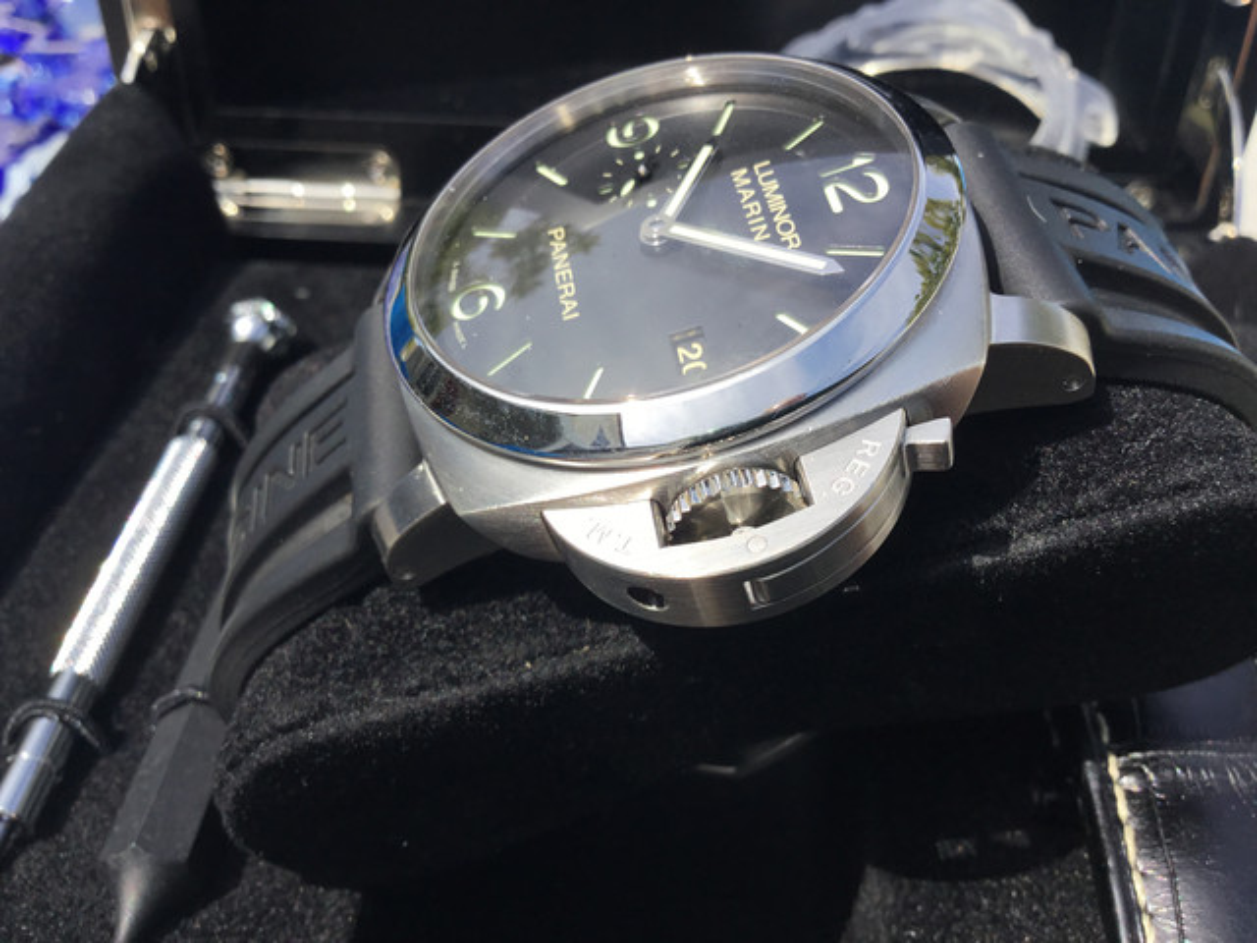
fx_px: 1126
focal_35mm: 31
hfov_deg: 58.4
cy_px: 472
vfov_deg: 45.4
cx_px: 628
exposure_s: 1/702
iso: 25
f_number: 2.4
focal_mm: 3.3
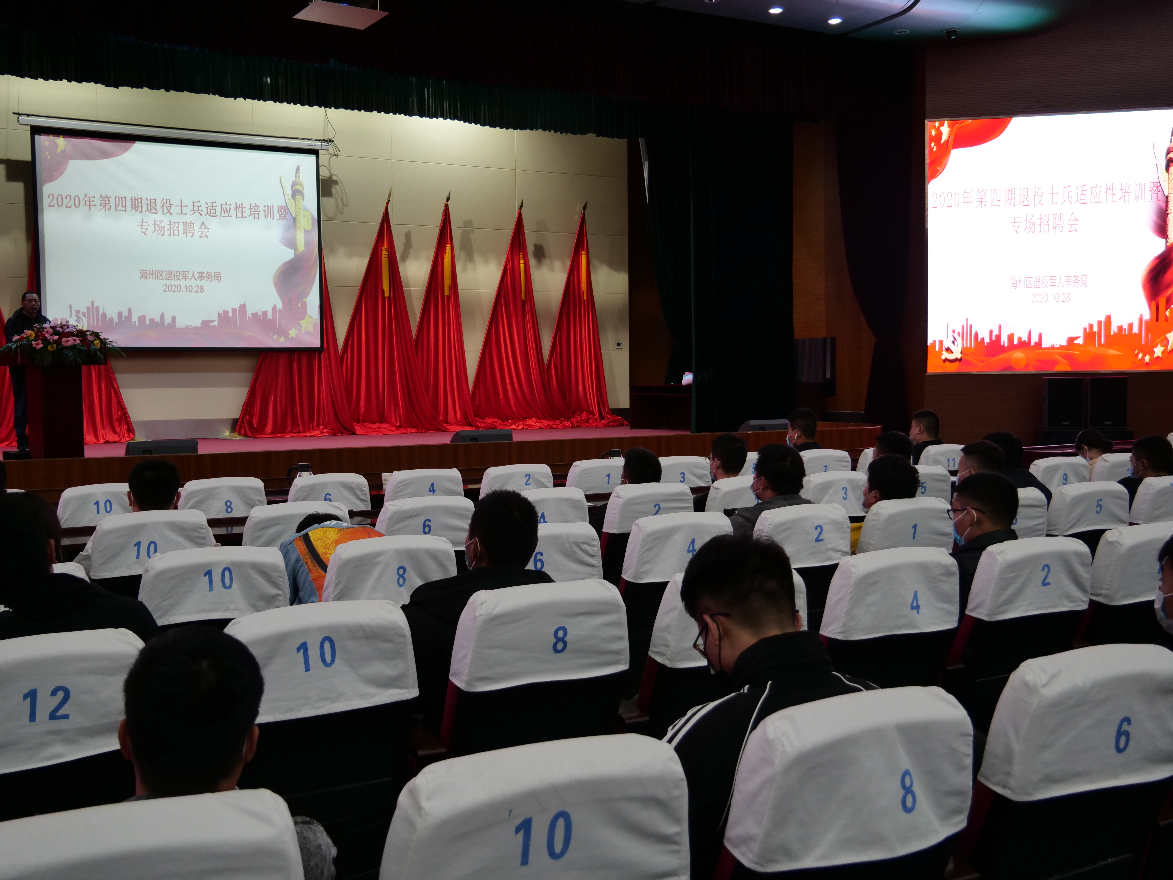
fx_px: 1152
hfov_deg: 54.0
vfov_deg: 41.8
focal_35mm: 34
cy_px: 440
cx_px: 586
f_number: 3.8
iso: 400
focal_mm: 17
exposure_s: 1/60
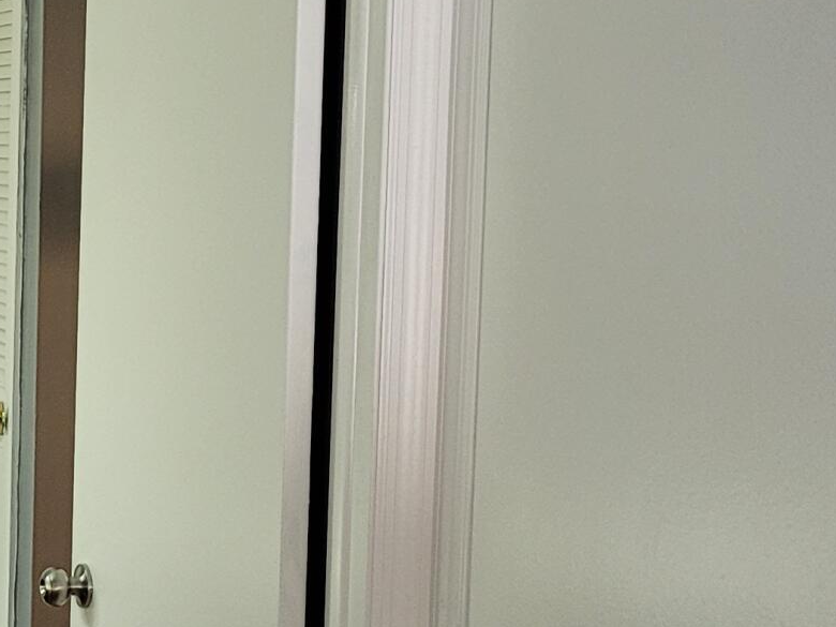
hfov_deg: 18.7
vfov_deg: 14.8
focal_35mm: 100
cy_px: 421
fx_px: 2415
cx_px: -122
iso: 200
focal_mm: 5.4
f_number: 1.8
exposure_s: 1/120
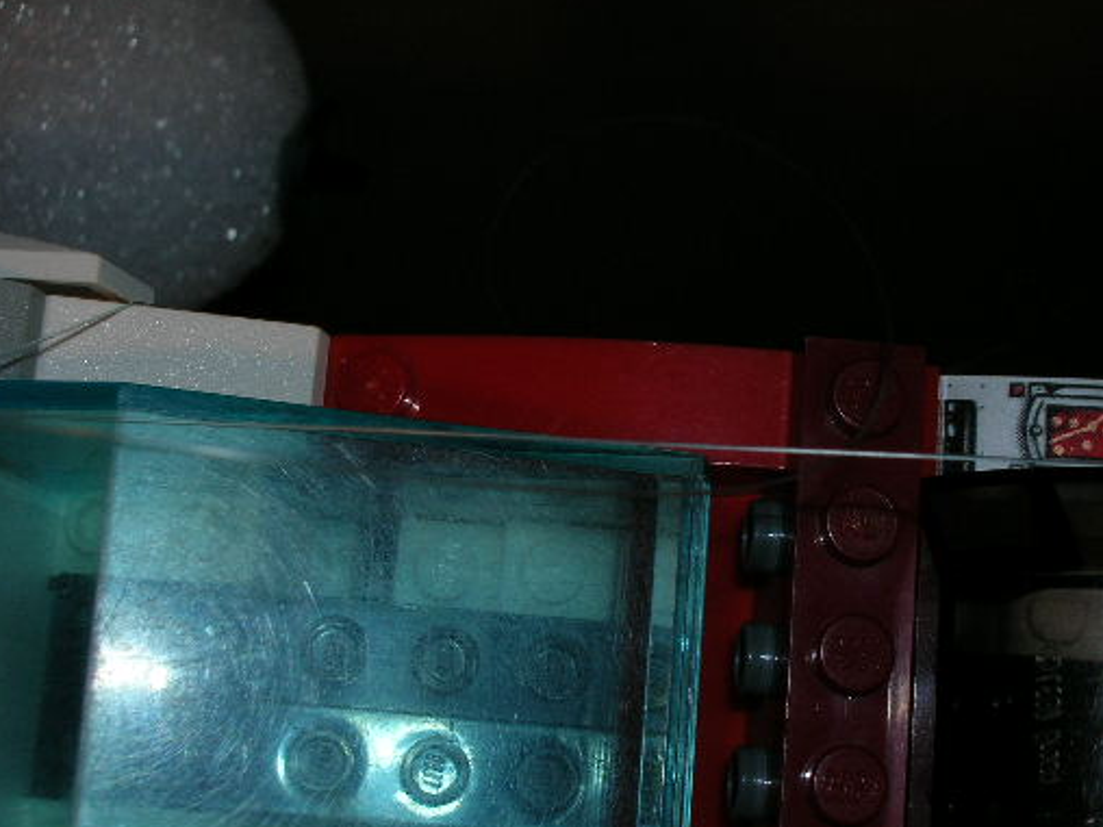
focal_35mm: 63
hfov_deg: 30.7
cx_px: 636
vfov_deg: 23.3
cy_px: 443
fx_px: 2007
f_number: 5.6
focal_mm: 8.4
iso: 50
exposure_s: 1/60.1
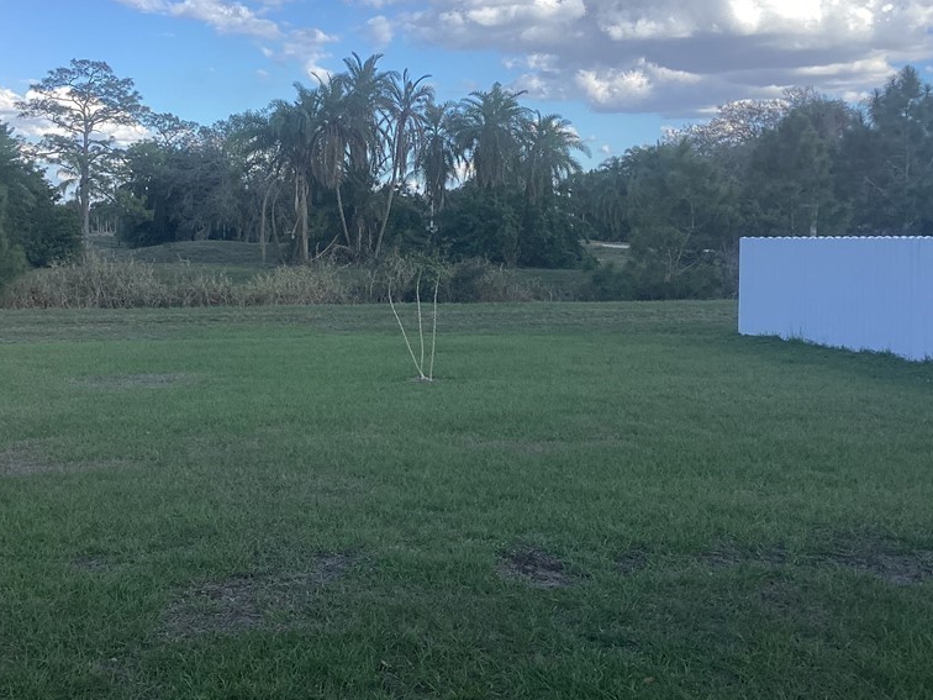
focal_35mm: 42
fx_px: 1132
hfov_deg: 44.7
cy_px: 295
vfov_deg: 34.3
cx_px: 404
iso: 25
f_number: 2.4
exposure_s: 1/652
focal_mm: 3.3
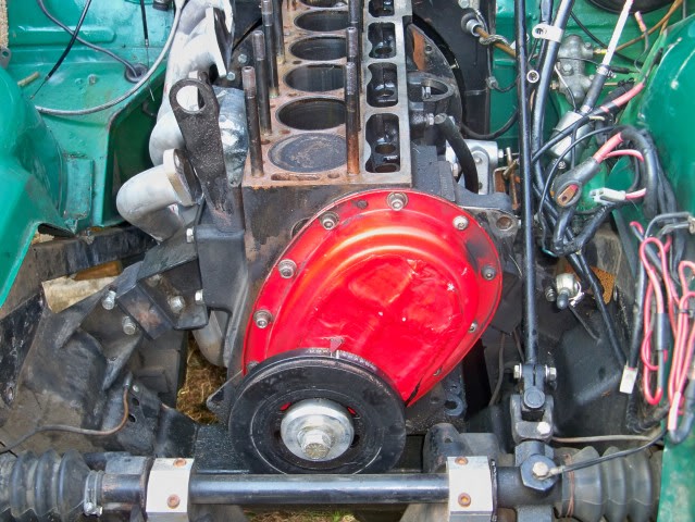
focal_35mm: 50
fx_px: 1004
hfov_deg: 38.2
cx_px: 348
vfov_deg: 29.1
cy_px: 261
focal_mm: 8.8
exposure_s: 1/30
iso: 200
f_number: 3.8
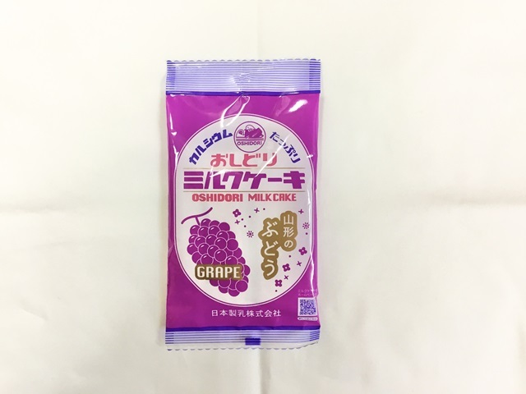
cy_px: 197
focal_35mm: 31
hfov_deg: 58.4
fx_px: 471
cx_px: 263
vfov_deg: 45.4
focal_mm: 3.3
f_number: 2.4
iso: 80
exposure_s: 1/33
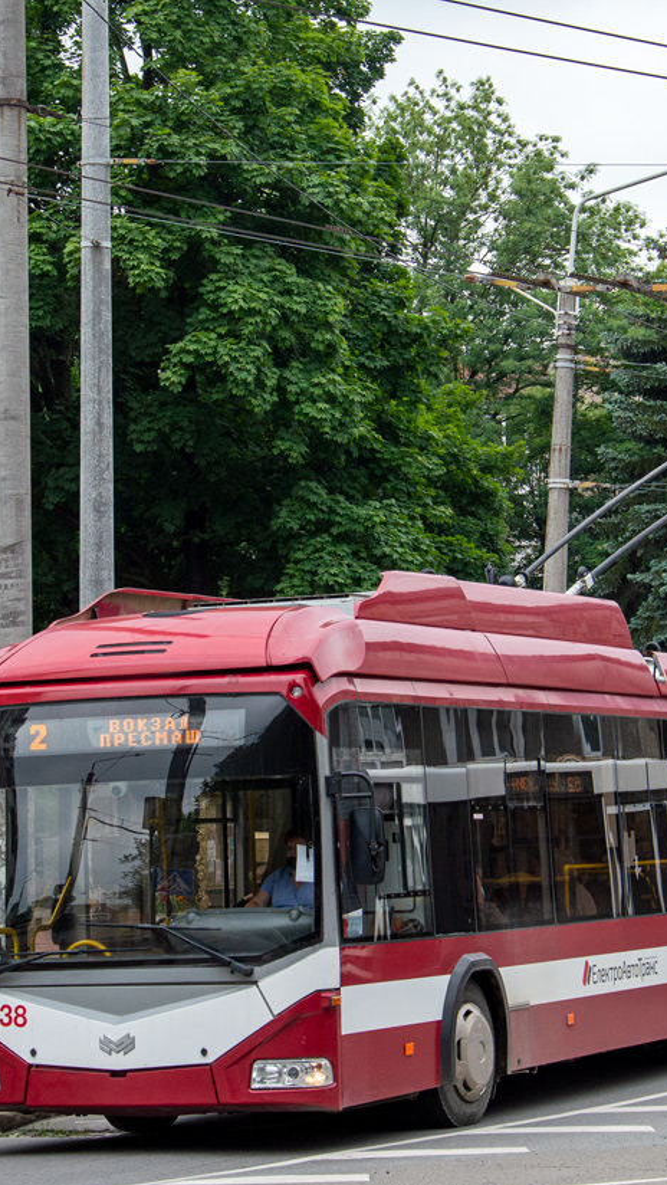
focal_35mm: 100
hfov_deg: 12.1
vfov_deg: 21.4
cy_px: 596
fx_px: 3142
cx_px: 252
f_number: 8
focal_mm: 42
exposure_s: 1/640
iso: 400
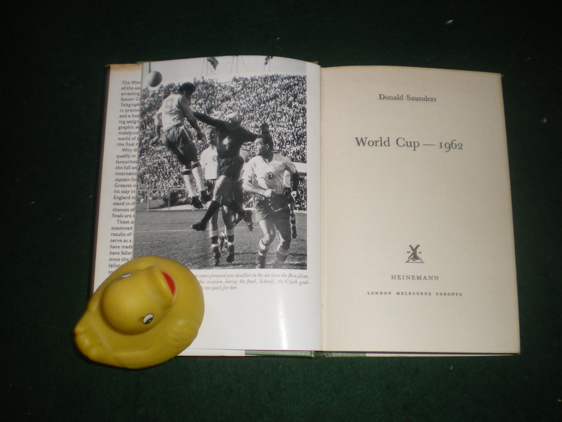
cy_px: 211
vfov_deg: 37.7
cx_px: 281
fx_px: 617
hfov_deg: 49.0
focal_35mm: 38
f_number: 3.1
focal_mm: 6.3
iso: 200
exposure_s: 1/50
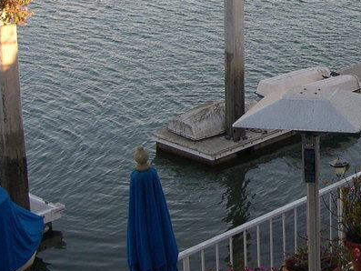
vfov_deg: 14.8
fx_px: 1022
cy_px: -16
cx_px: 409
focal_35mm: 98
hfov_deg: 19.1
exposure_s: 1/276
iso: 100
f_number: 2.8
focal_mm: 8
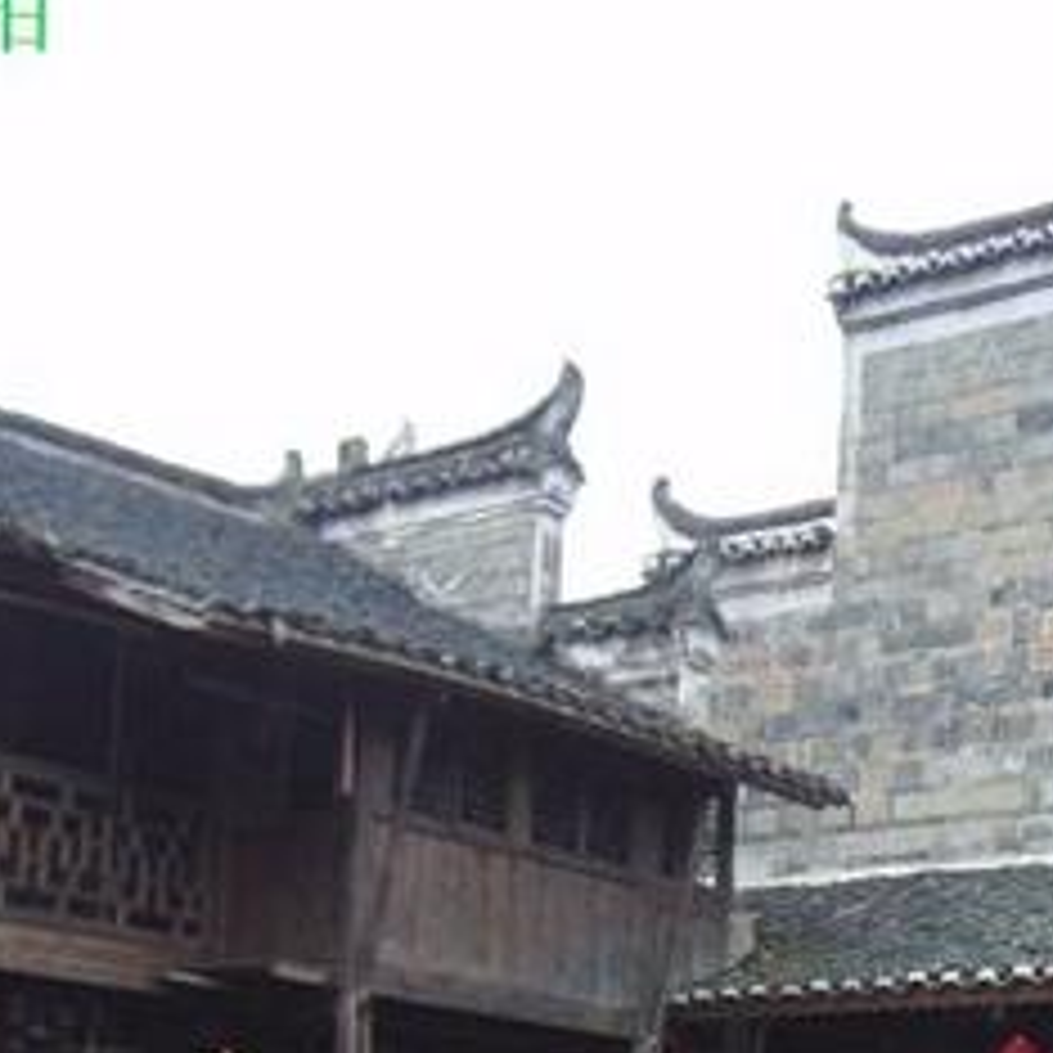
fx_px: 2340
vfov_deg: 23.9
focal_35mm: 68
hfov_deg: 24.9
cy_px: 1125
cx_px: 871
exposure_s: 1/250
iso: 80
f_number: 3
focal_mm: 4.5
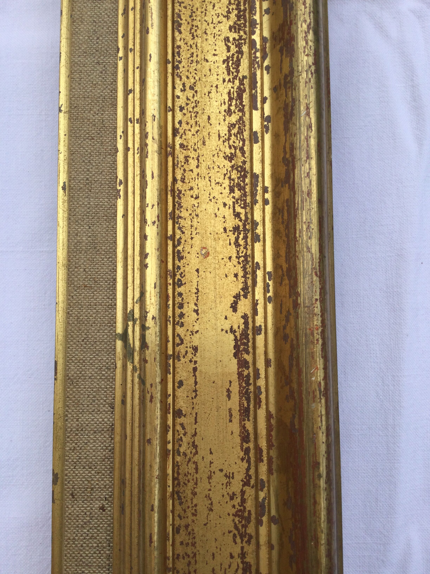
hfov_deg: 45.4
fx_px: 513
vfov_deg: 58.4
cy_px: 287
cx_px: 215
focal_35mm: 31
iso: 25
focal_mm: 3.3
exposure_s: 1/652
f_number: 2.4
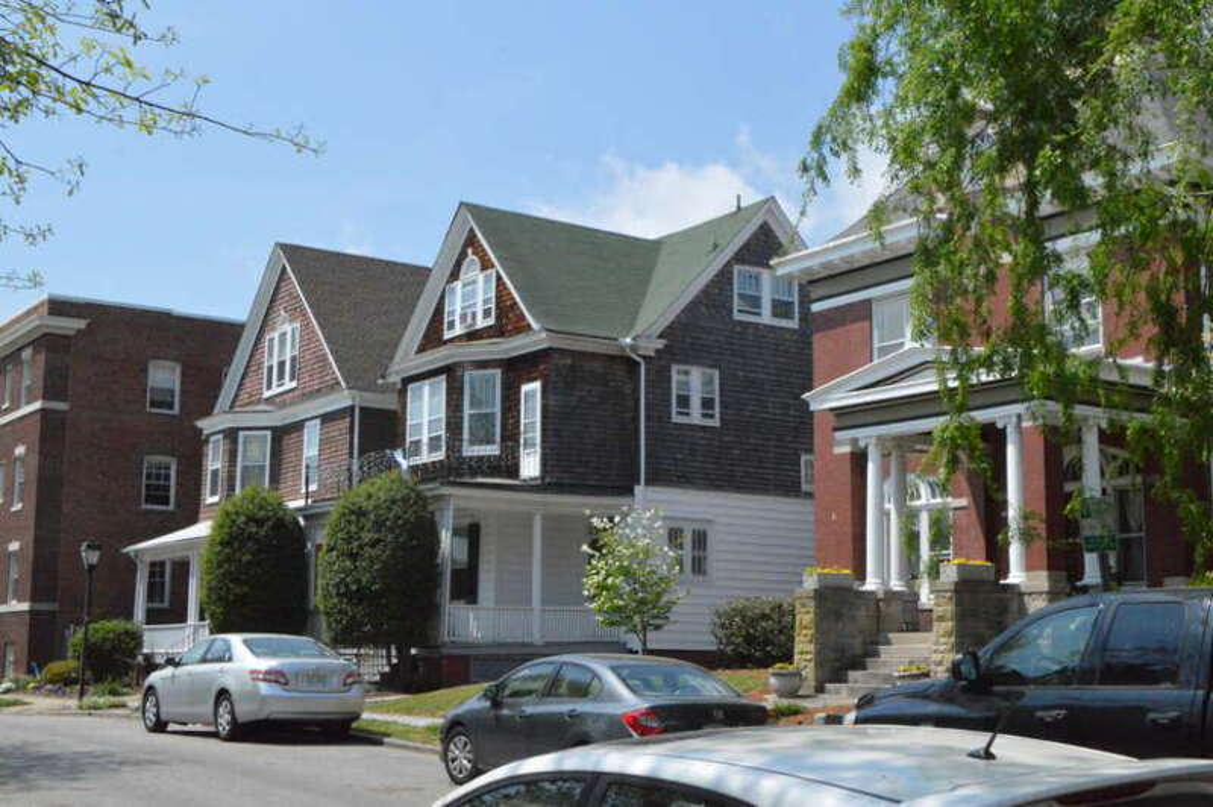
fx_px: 1616
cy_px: 404
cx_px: 606
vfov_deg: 28.0
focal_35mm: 48
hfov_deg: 41.1
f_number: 22
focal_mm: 32
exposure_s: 1/2000
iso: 6400
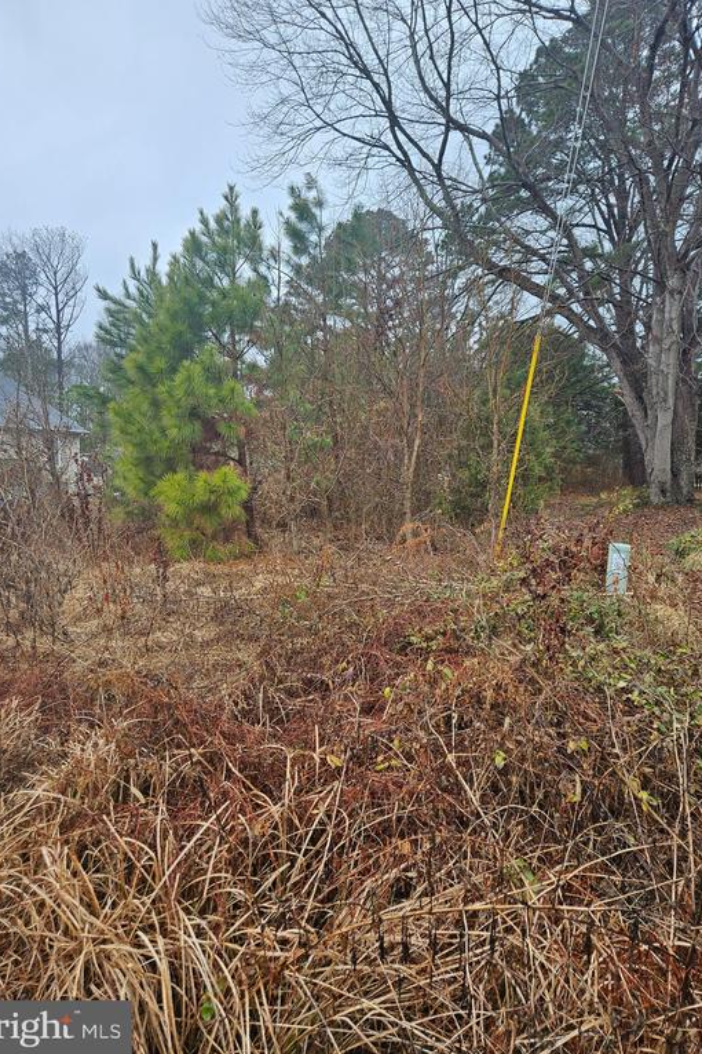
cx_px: 357
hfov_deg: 53.1
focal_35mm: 24
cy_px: 528
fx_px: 702
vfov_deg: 73.7
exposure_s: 1/171
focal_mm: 5.4
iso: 25
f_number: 1.8
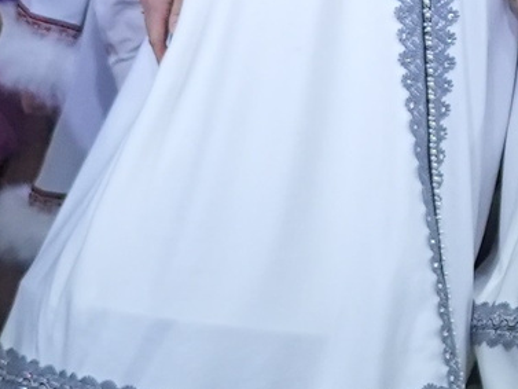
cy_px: -452
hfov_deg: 2.1
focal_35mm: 927
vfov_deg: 1.6
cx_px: 1506
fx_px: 13876
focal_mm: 95
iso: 1250
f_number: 2.8
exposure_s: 1/400
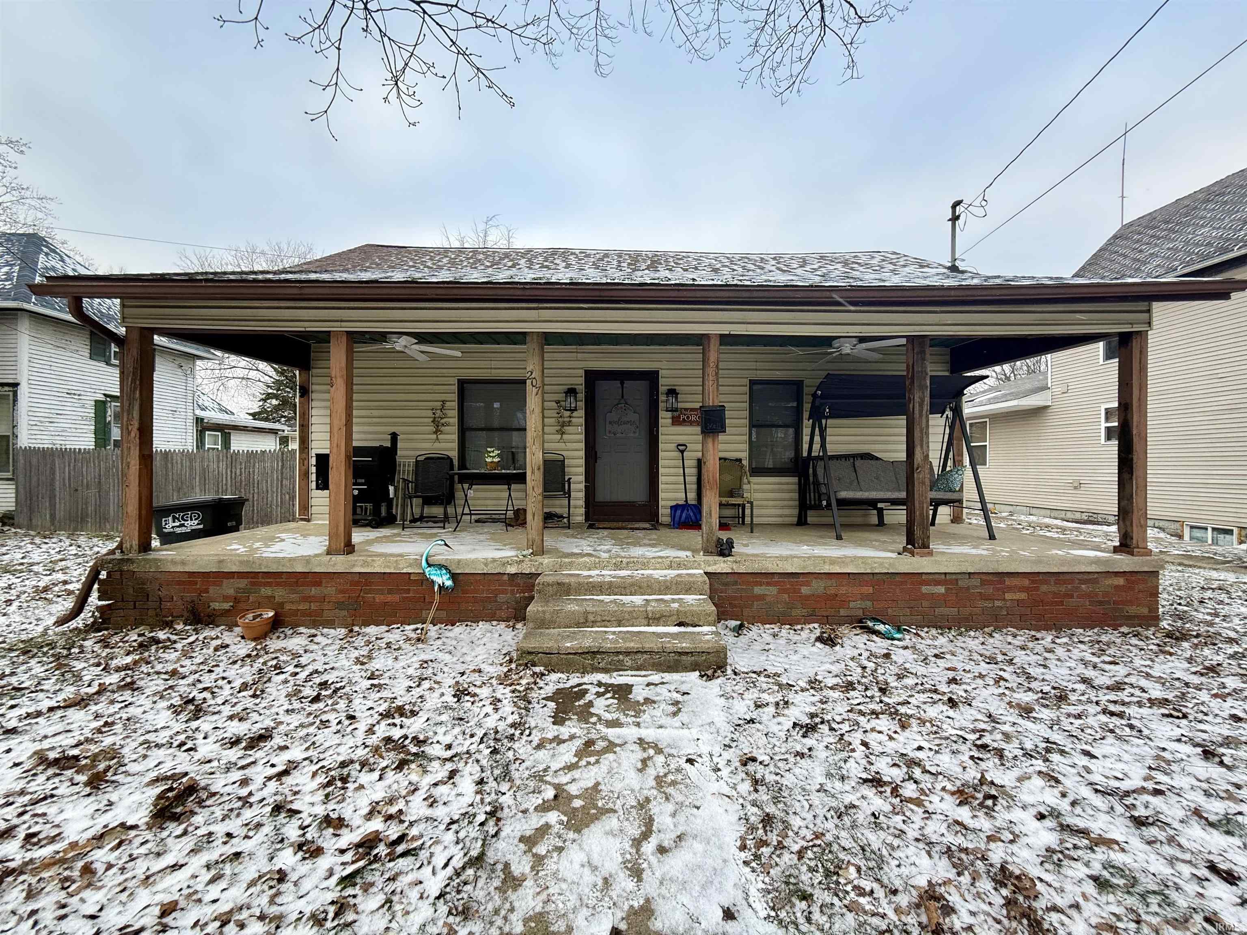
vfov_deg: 85.7
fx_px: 504
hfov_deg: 102.1
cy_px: 468
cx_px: 624
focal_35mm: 14
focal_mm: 2.22
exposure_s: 1/99
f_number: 2.2
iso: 80
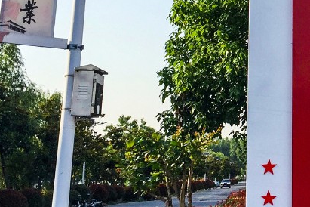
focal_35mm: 88
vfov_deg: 15.3
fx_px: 758
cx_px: 370
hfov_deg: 21.5
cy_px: 7
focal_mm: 4.15
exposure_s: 1/1364
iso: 32
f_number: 2.2
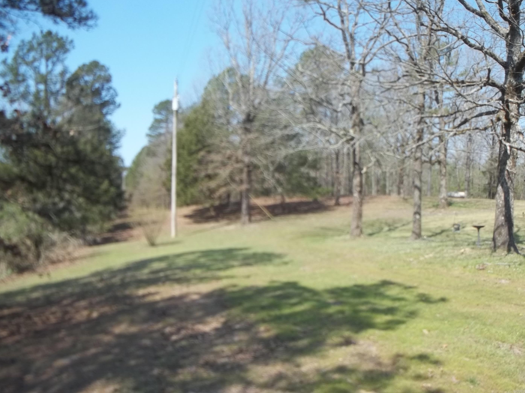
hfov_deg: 54.0
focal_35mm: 34
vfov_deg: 41.8
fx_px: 516
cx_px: 262
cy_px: 191
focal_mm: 5.9
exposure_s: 1/500
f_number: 3.3
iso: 64
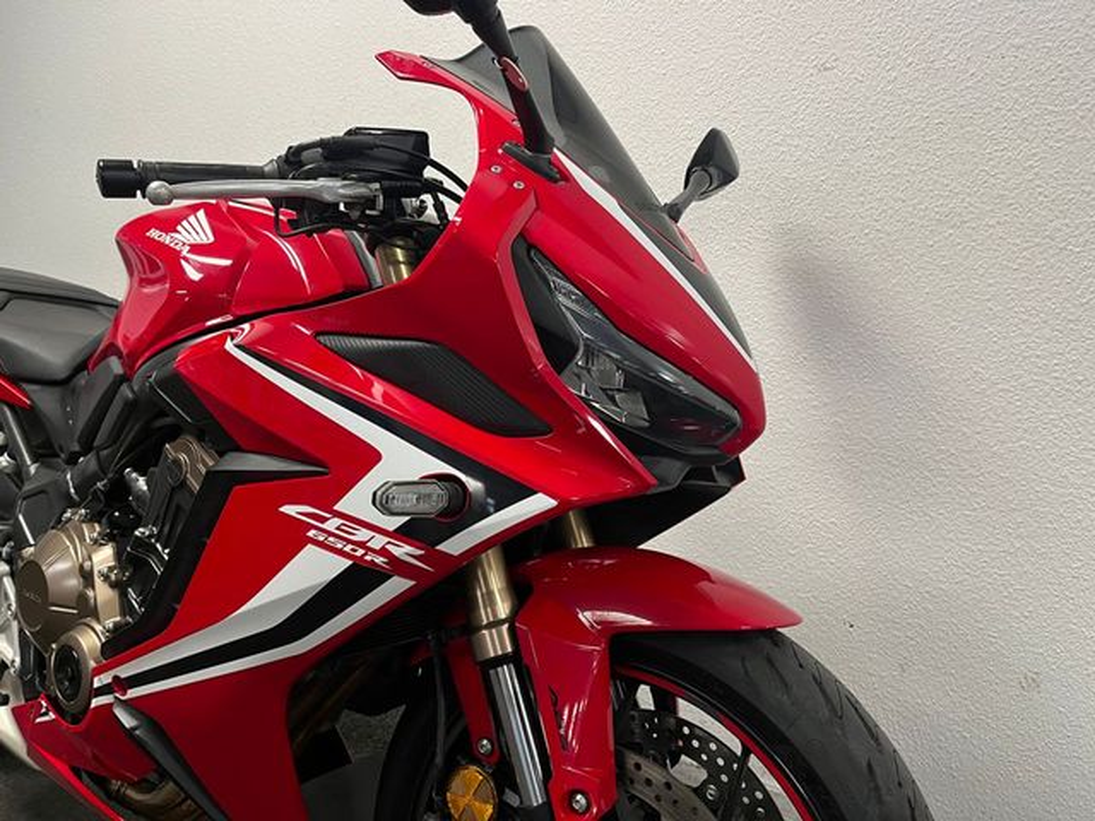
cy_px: 410
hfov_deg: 67.3
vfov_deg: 53.1
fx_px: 822
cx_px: 548
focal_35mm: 26
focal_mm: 5.1
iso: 100
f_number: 1.6
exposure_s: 1/50
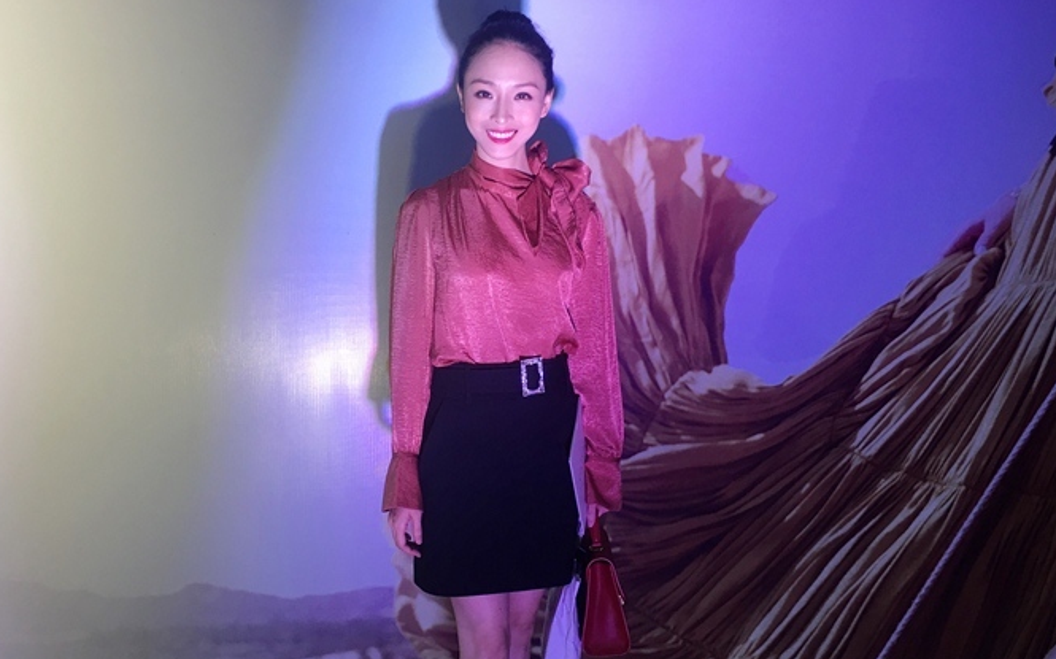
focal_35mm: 37
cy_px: 346
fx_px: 1064
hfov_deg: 52.8
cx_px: 513
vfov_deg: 34.4
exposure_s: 1/17
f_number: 2.2
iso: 32
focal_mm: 4.15
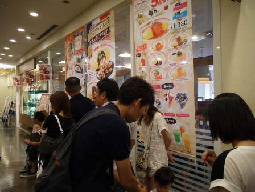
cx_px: 128
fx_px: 206
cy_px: 96
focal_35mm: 28
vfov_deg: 49.7
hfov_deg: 63.4
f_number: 3.5
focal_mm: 14
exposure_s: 1/60
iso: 500
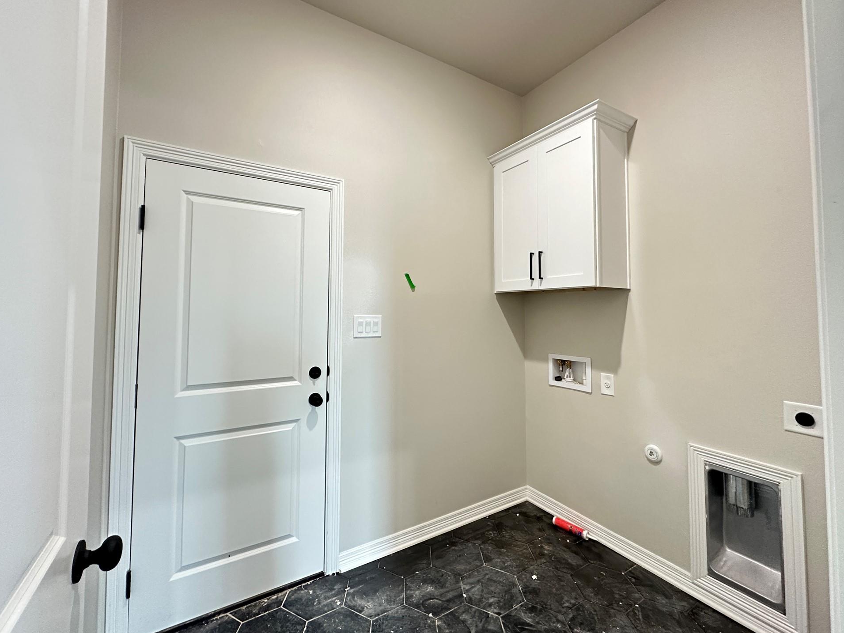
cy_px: 296
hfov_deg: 98.2
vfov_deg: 81.7
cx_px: 421
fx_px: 366
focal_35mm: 15
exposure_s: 1/60
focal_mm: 2.22
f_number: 2.2
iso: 640
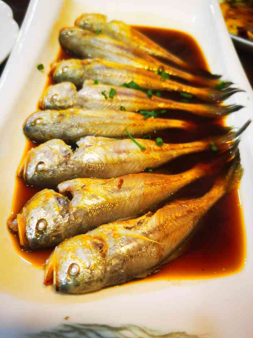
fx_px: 263
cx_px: 126
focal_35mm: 27
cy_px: 169
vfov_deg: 65.3
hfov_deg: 51.4
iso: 100
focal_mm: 5.56
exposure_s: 1/50
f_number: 1.6
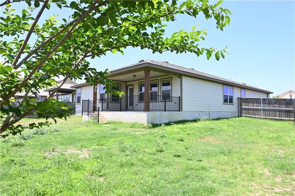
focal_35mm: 24
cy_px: 98
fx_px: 197
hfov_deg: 73.8
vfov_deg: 53.1
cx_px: 148
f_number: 16
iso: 100
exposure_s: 1/25
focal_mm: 16
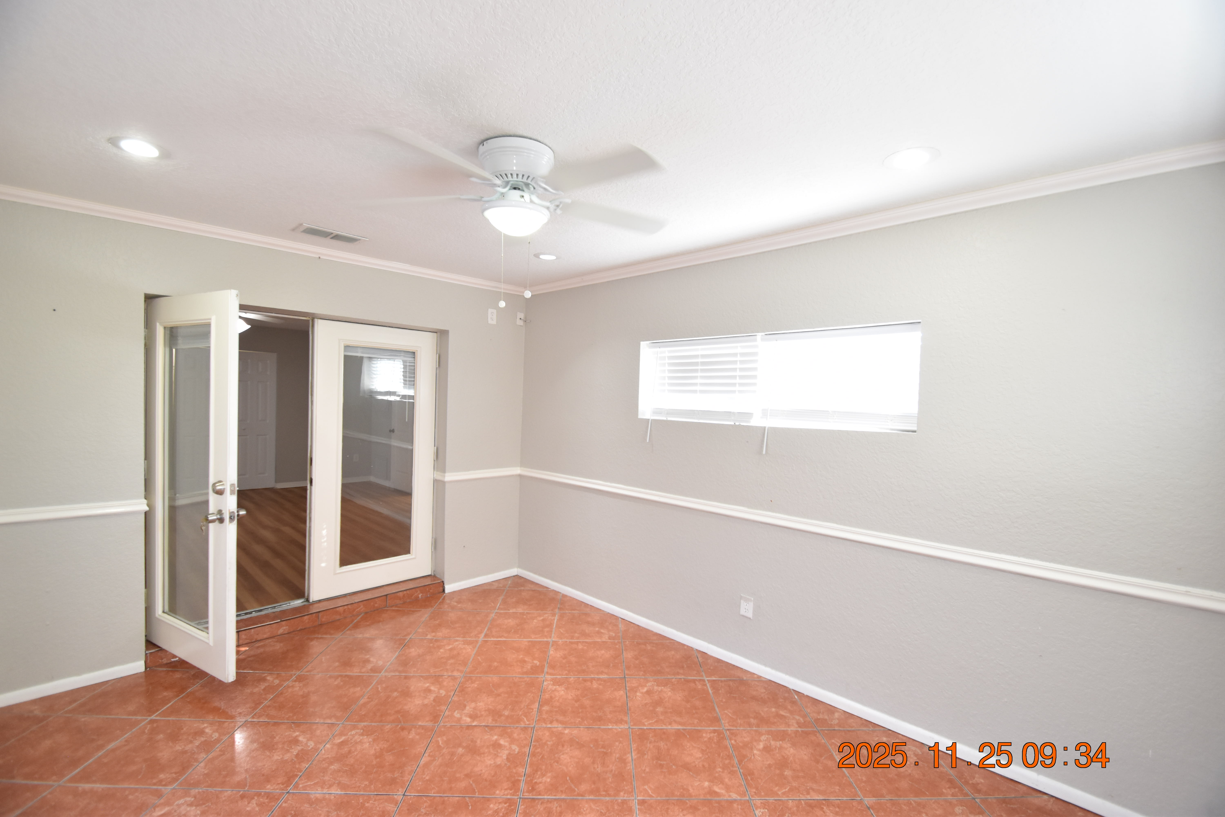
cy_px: 408
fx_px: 510
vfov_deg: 77.3
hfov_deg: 100.4
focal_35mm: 15
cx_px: 612
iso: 800
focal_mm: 10
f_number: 3.5
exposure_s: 1/90
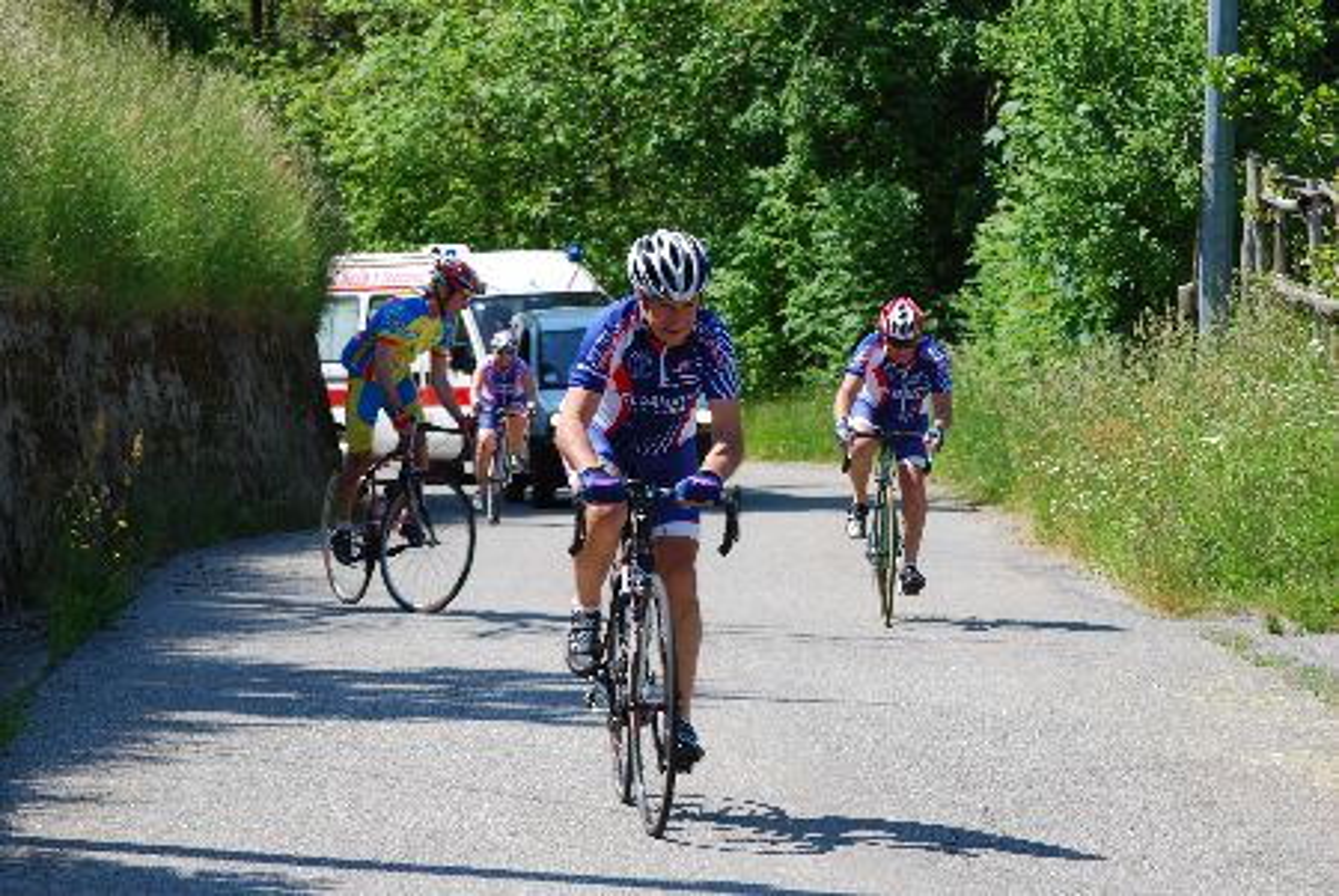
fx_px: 5696
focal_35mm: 153
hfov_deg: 13.4
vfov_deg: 9.0
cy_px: 448
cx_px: 670
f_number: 9
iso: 100
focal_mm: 102
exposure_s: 1/125
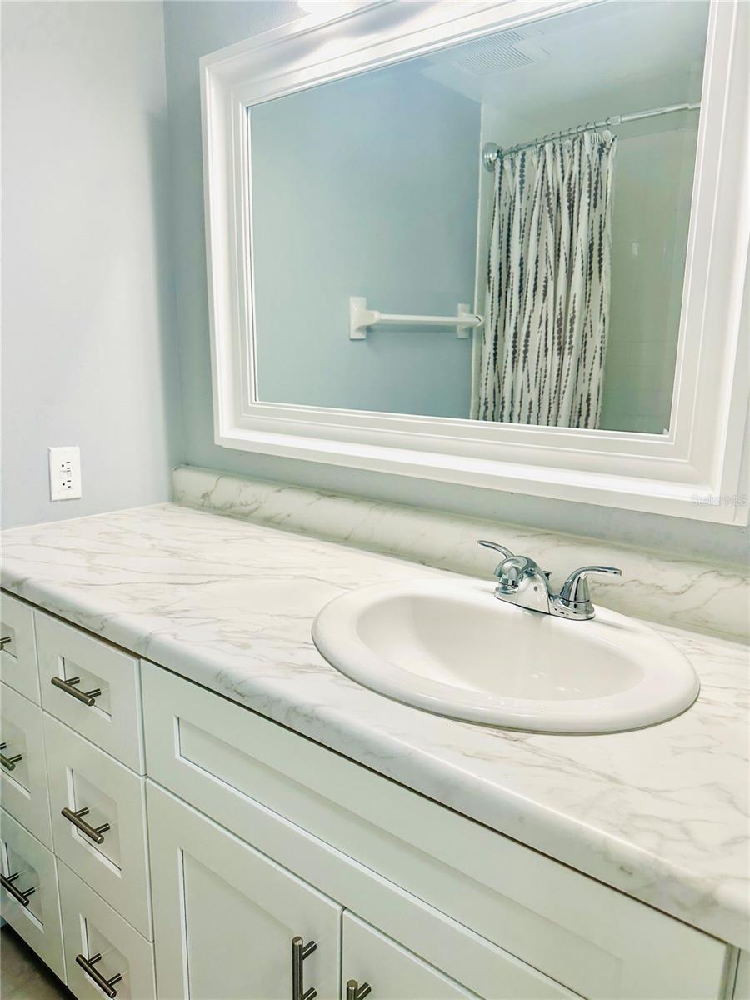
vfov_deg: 71.6
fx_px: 693
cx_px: 375
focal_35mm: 24
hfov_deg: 56.8
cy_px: 500
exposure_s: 1/120
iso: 64
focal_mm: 6.86
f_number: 1.78
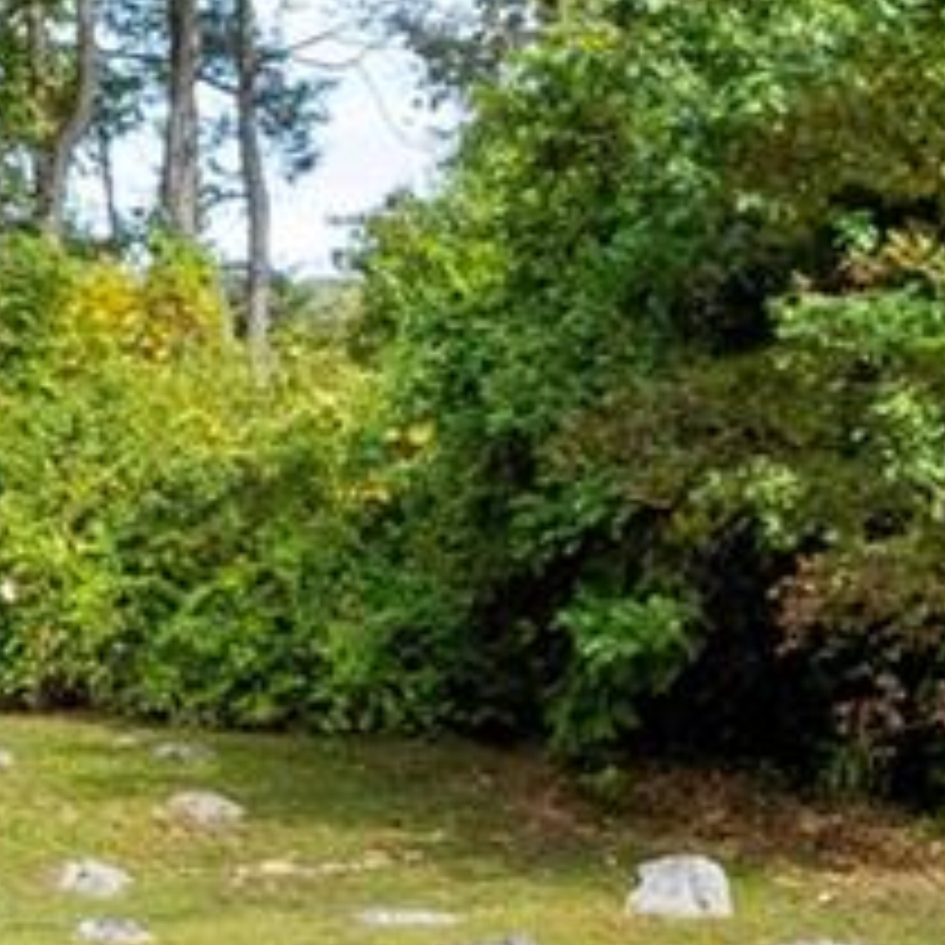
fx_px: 3583
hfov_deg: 14.7
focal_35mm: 116
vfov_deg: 14.9
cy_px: 97
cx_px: 1012
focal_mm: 14
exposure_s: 1/400
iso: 320
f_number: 10
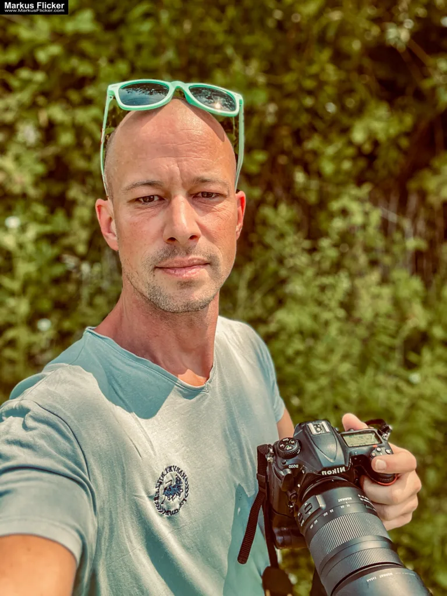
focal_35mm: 30
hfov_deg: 46.8
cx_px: 224
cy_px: 298
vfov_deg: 60.0
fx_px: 517
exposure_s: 1/440
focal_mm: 2.71
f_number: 2.2
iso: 32
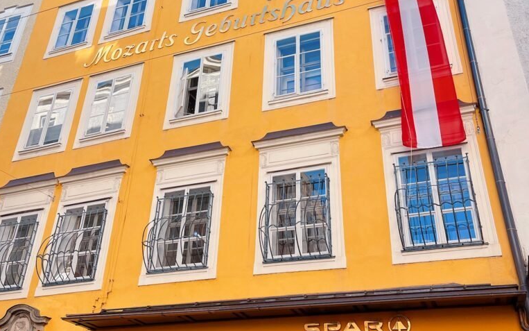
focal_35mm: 37
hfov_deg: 52.7
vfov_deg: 34.4
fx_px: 533
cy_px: 151
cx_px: 263
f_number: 1.6
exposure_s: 1/852
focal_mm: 5.1
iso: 50
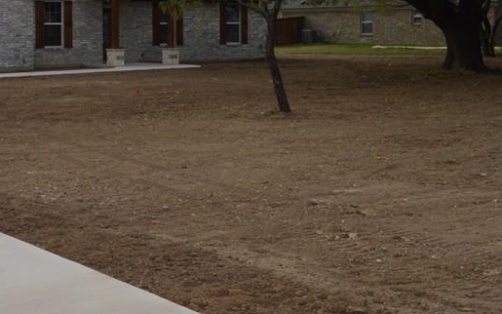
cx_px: 3
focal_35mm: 58
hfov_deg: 32.4
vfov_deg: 22.0
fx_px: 794
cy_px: 48
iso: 100
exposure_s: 1/200
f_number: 10
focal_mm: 18
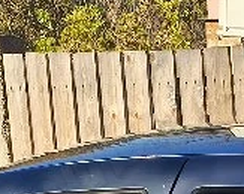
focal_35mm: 138
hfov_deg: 13.7
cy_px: 507
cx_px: 277
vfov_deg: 9.6
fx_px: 995
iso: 50
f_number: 1.65
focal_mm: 6.14
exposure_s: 1/100
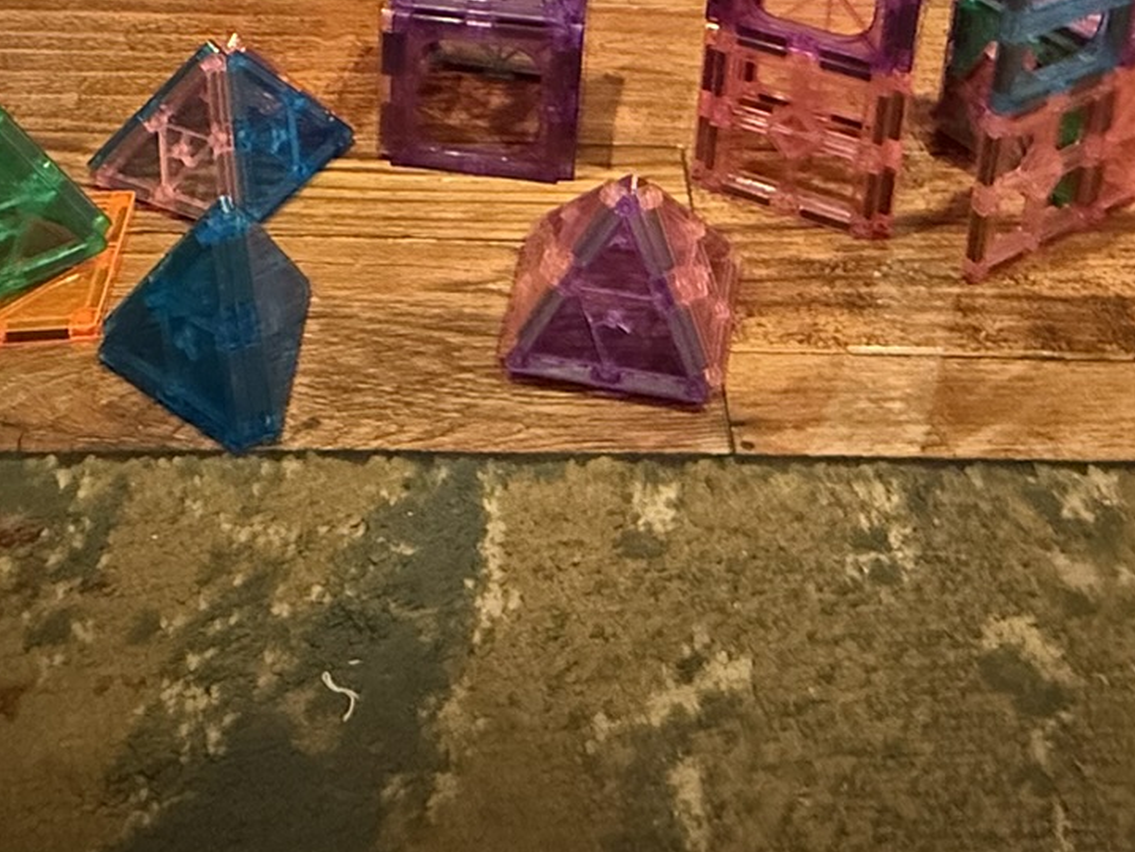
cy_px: -325
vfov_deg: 28.0
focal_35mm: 40
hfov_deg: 46.7
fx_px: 1312
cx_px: 616
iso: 1250
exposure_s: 1/60
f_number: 2.2
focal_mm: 2.22
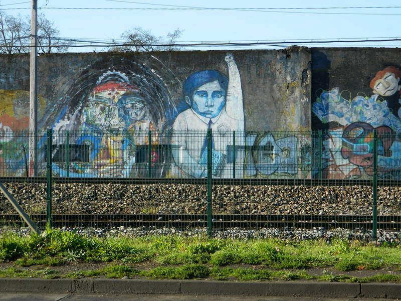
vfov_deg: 14.4
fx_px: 1193
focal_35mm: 103
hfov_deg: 19.1
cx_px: 200
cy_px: 150
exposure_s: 1/250
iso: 80
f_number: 4.5
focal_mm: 18.6
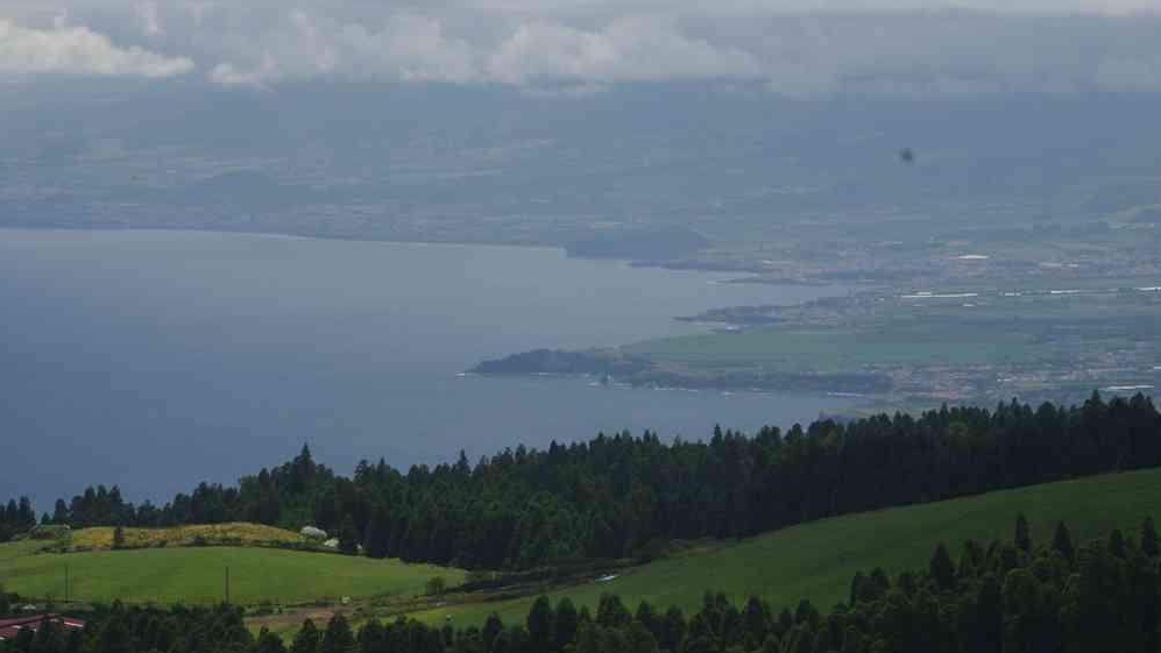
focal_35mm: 189
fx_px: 5819
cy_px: 312
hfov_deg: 11.4
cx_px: 580
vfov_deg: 6.4
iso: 200
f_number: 11
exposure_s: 1/200
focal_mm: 120
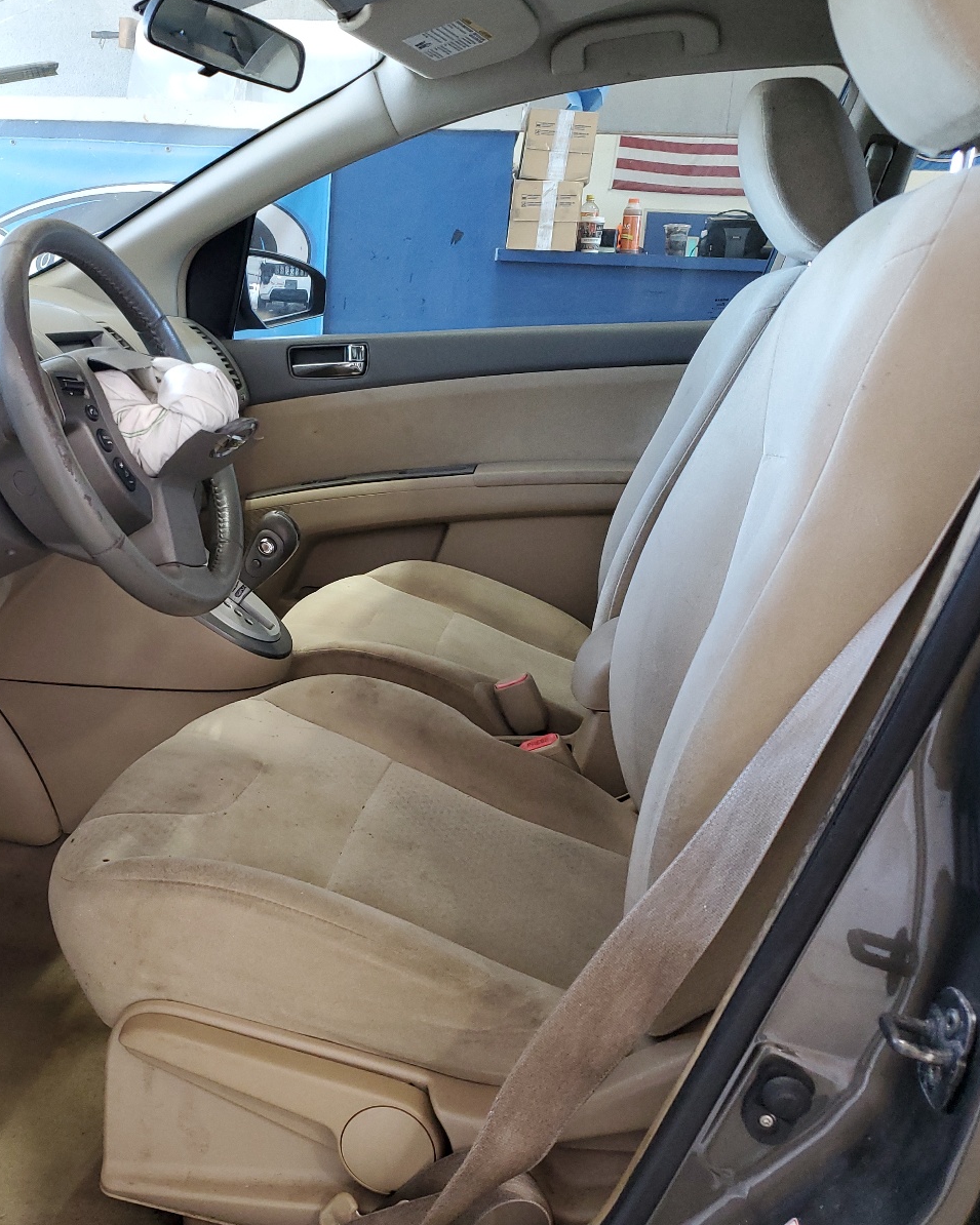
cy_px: 610
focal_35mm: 34
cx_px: 251
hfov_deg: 42.1
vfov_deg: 52.8
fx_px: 1233
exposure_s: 1/60.2
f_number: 1.5
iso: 153
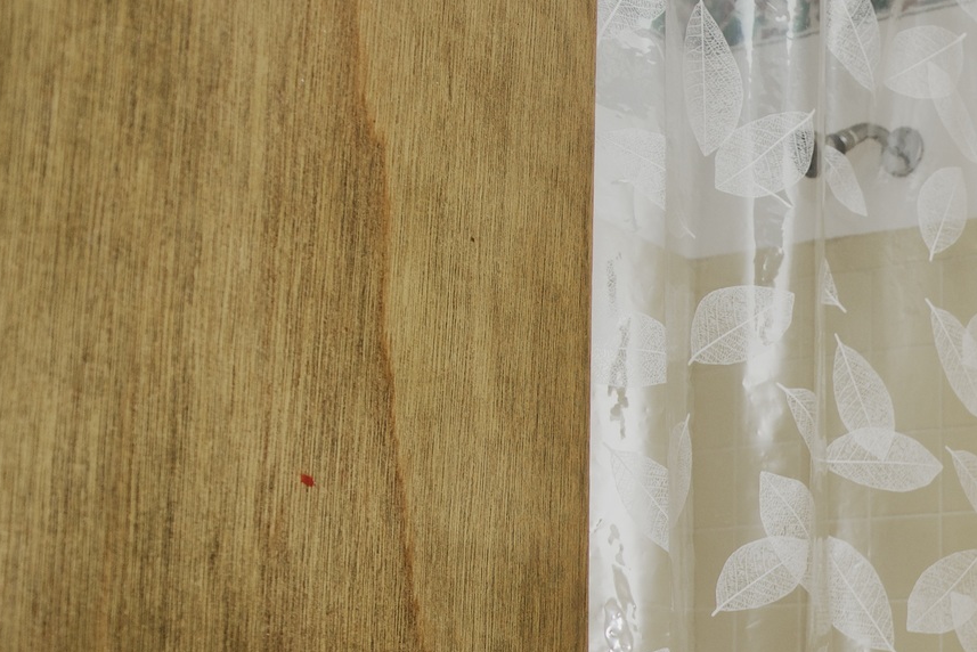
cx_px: 1472
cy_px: 785
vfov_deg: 27.4
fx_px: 1167
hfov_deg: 28.6
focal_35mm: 43
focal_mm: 12
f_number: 4
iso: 1000
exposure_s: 1/60
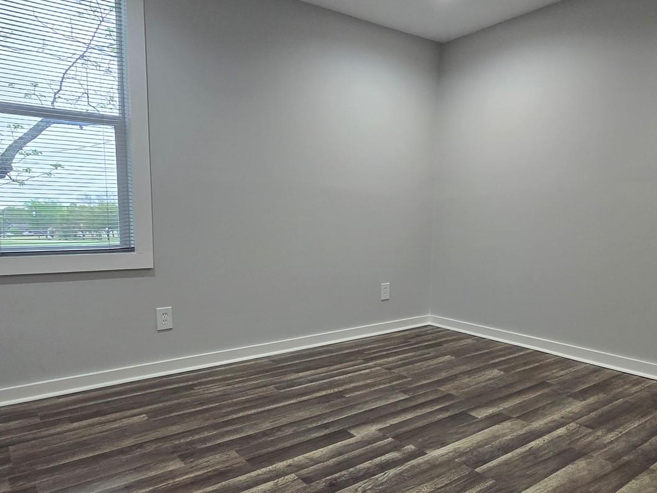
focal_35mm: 25
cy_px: 268
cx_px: 368
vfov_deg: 54.8
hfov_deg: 69.1
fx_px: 475
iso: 125
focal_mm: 1.7
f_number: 2.2
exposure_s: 1/60
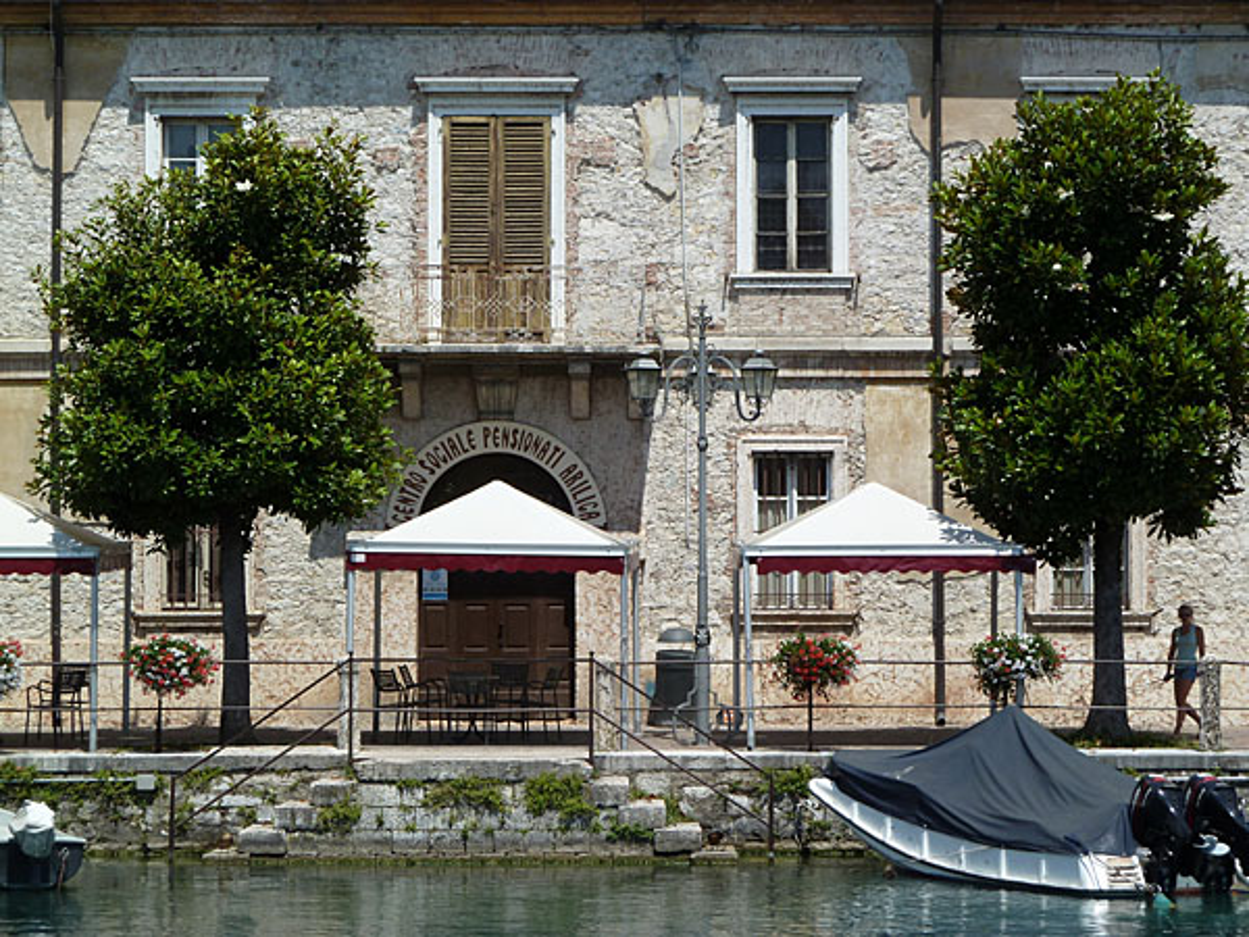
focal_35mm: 128
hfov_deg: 15.4
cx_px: 624
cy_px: 468
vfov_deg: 11.6
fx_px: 4618
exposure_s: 1/500
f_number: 5
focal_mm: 21
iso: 80
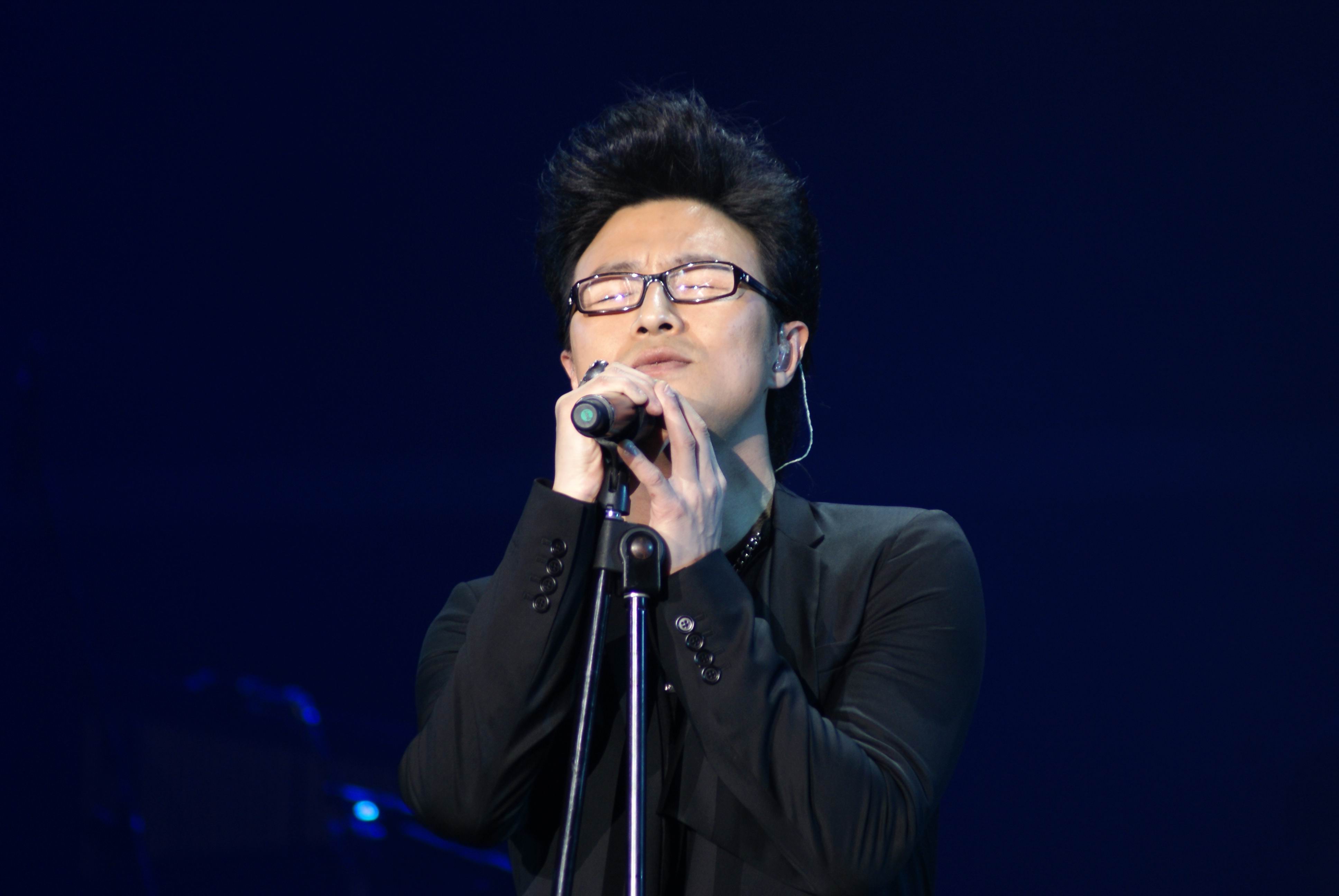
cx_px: 670
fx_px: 16758
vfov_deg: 3.1
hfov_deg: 4.6
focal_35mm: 450
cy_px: 448
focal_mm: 300
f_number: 5.6
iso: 400
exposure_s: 1/25
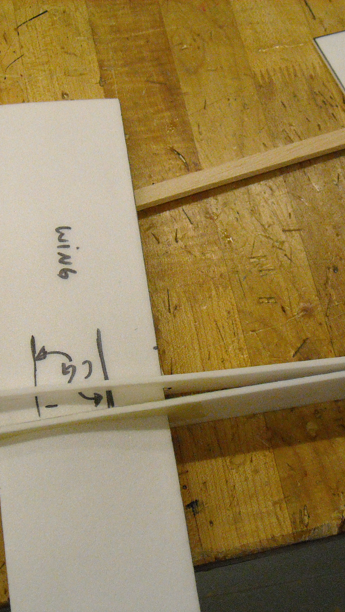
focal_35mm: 51
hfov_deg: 23.5
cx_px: 176
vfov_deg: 40.6
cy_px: 307
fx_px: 829
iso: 475
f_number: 2.8
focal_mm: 5.7
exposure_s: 1/161
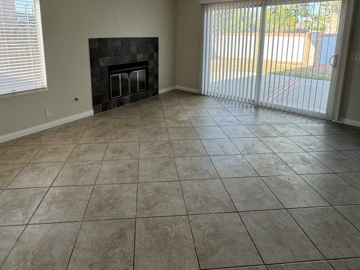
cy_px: 72
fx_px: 218
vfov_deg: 60.4
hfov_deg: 78.7
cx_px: 161
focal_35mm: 21
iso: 50
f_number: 2.2
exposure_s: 1/99
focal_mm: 2.22
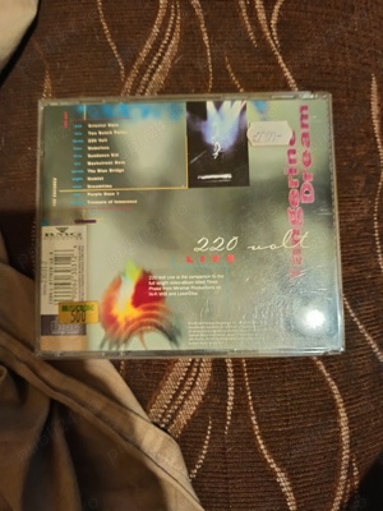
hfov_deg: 56.8
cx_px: 192
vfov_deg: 71.6
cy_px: 256
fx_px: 354
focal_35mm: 24
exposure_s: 1/20
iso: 2051
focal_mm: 5.31
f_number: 1.7
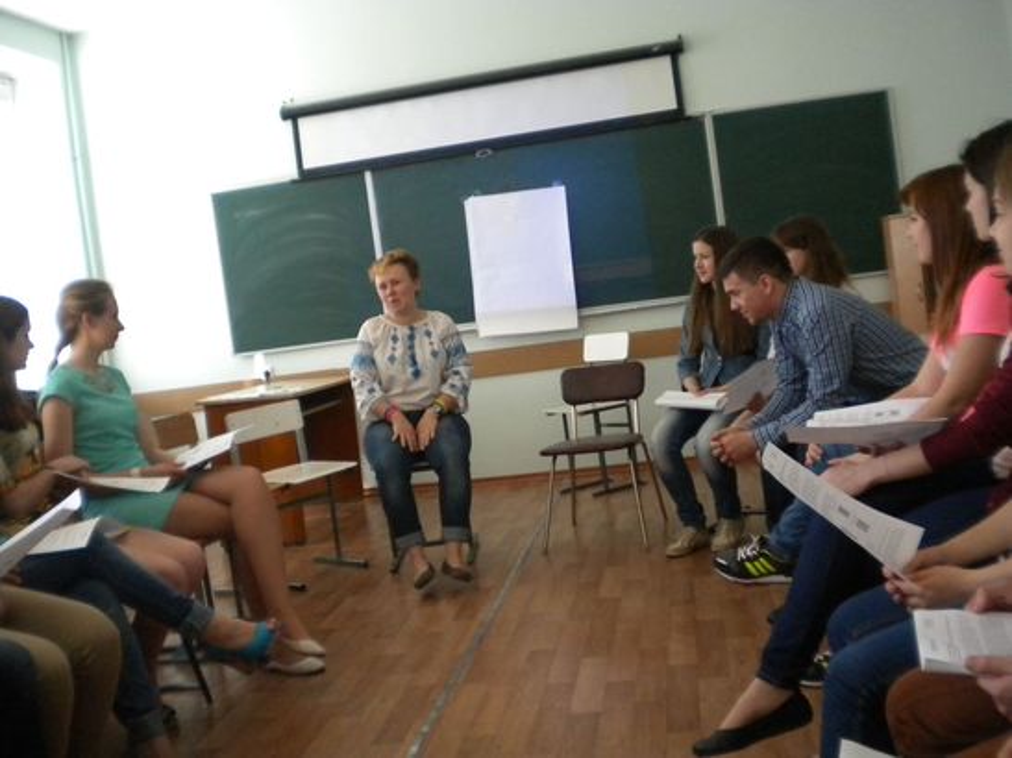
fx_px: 1023
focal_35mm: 35
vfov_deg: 40.7
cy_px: 379
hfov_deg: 52.6
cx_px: 506
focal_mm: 6.3
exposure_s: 1/284
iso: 400
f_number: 3.1
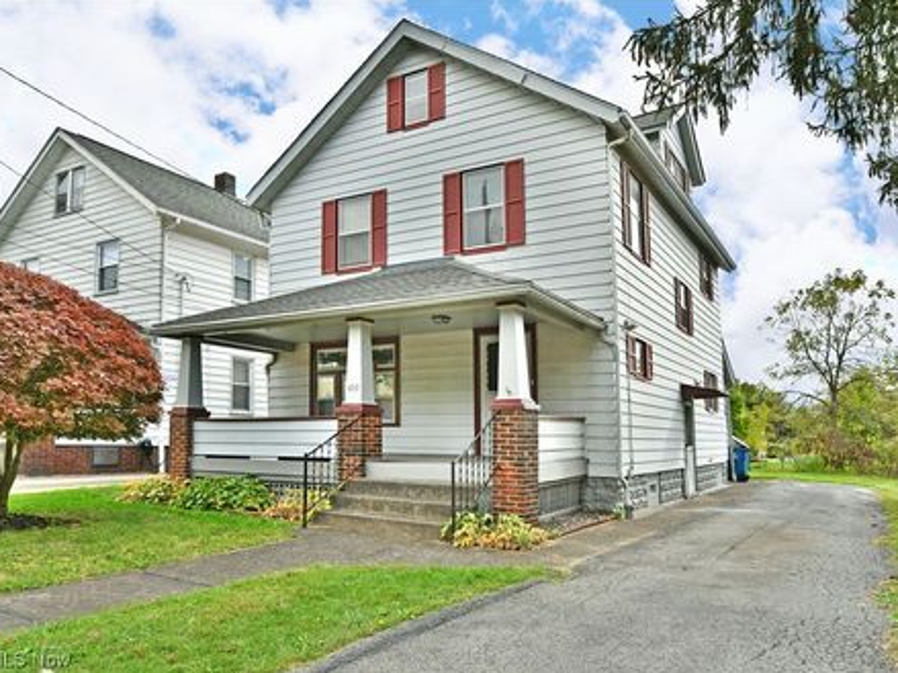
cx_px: 493
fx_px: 596
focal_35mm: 23
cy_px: 339
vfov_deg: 58.9
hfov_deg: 73.7
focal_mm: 14
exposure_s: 1/320
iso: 160
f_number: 5.6
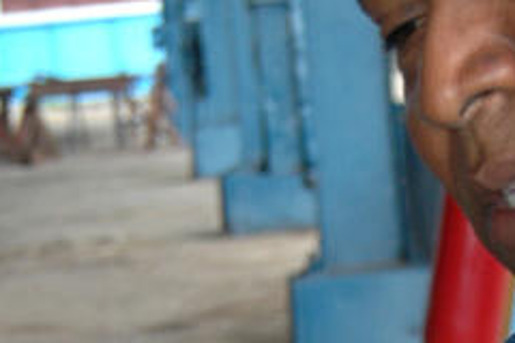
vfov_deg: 7.4
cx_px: 364
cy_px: 652
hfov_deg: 11.5
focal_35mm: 179
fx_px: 2560
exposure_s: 1/180
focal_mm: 28
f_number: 4.2
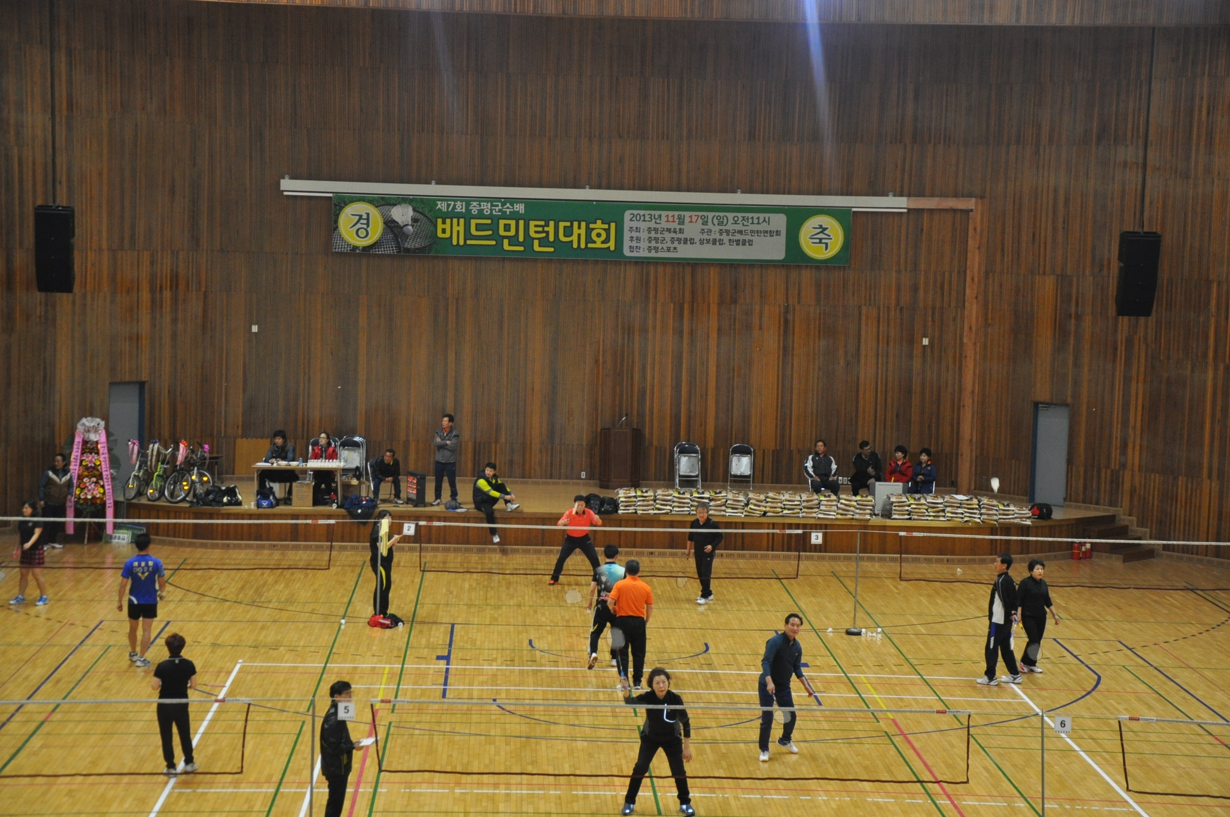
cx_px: 615
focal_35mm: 78
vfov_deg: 17.4
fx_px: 2662
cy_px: 408
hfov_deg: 26.0
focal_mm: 52
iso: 800
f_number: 5
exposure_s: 1/60
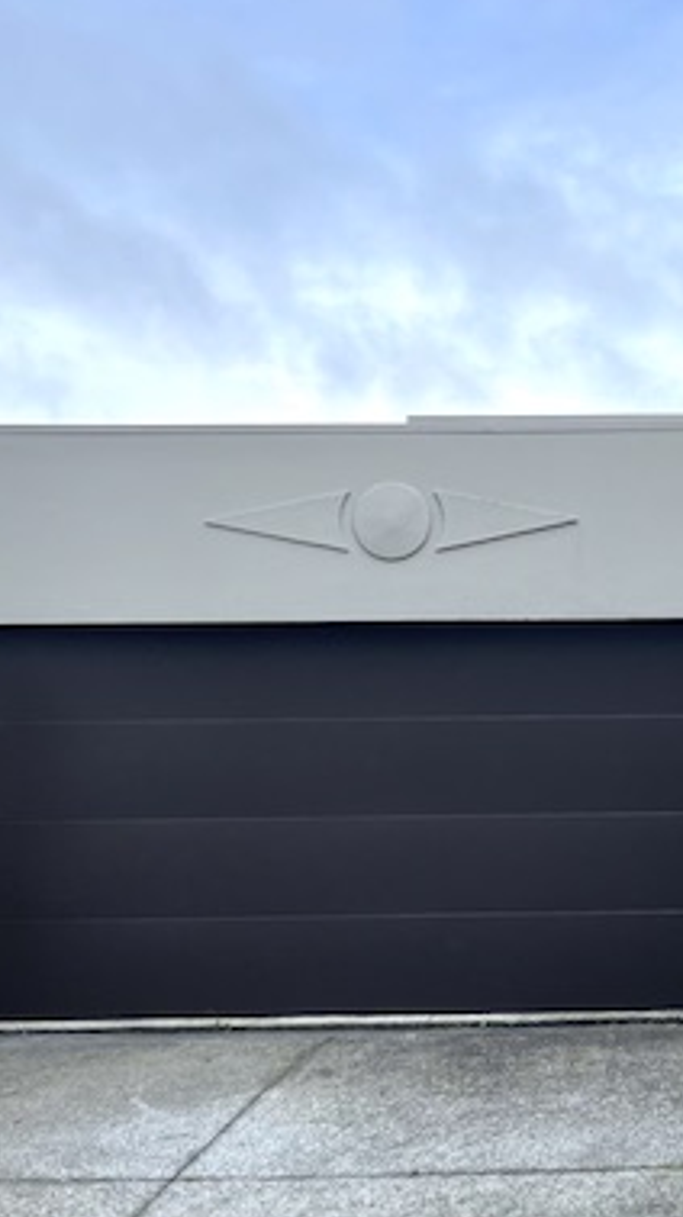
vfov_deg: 45.4
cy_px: 702
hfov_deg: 25.3
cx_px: 670
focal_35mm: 45
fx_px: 1452
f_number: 1.6
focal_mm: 5.1
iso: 32
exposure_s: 1/2433
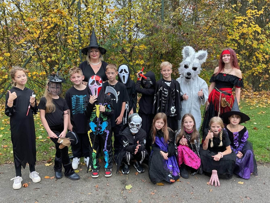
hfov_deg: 61.7
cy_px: 102
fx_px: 226
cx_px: 135
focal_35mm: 29
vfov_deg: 48.2
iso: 40
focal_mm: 3
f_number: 1.8
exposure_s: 1/100
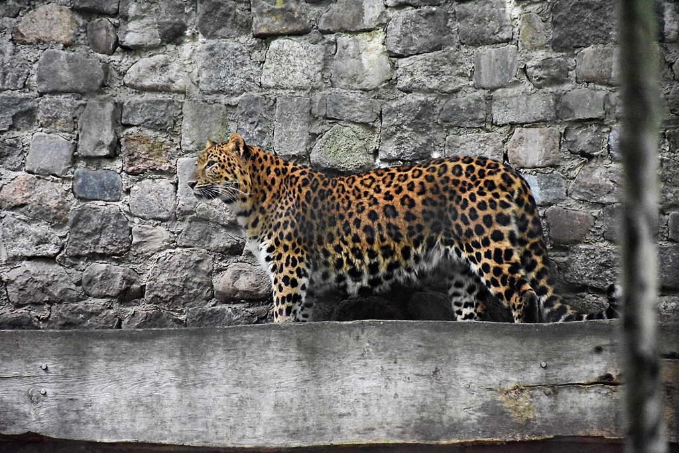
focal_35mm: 210
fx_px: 3961
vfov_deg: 6.5
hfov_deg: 9.8
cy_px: 226
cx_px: 340
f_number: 5.6
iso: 12800
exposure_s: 1/250
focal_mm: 140
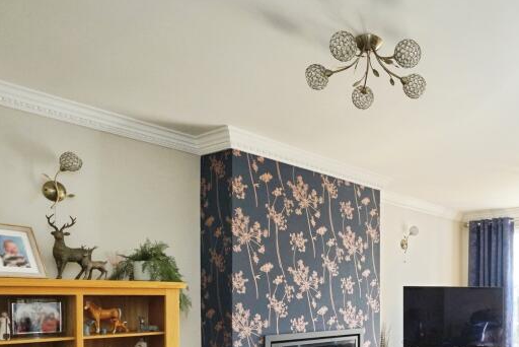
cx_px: 419
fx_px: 462
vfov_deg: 38.4
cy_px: 310
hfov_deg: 54.5
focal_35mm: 32
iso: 2000
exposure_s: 1/250
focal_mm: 16
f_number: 7.1
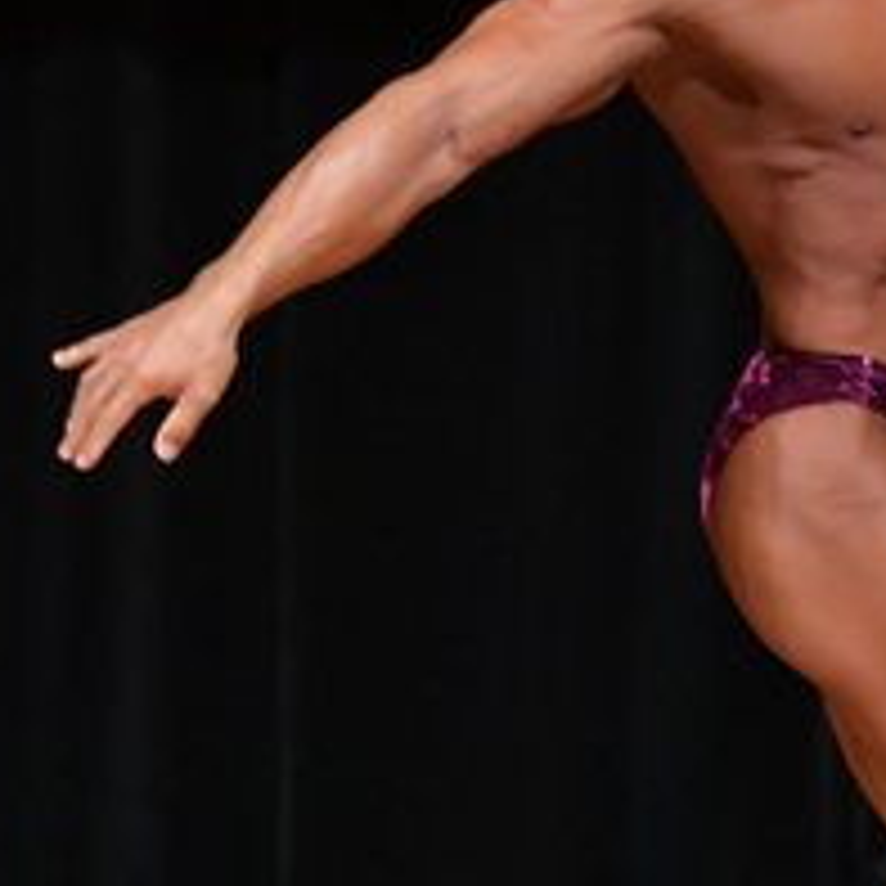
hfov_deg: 1.7
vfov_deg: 1.7
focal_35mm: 1051
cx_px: 1032
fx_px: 30434
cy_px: 463
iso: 4000
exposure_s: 1/400
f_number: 5.6
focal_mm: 210
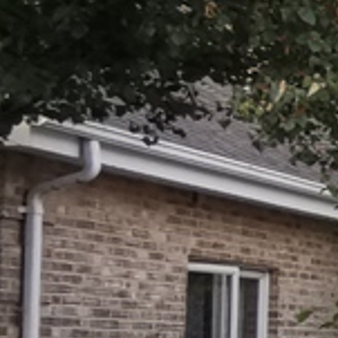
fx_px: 1491
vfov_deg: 12.8
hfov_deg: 9.1
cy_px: 291
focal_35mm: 135
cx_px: 1139
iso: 100
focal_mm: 2.35
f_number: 2.2
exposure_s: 1/120
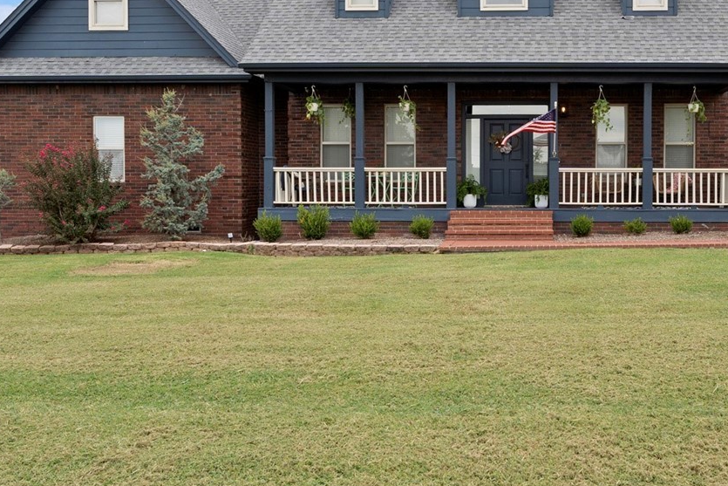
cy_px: 209
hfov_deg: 48.2
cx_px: 515
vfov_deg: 34.2
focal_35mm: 39
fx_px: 789
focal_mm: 16
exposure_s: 1/160
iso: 200
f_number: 8
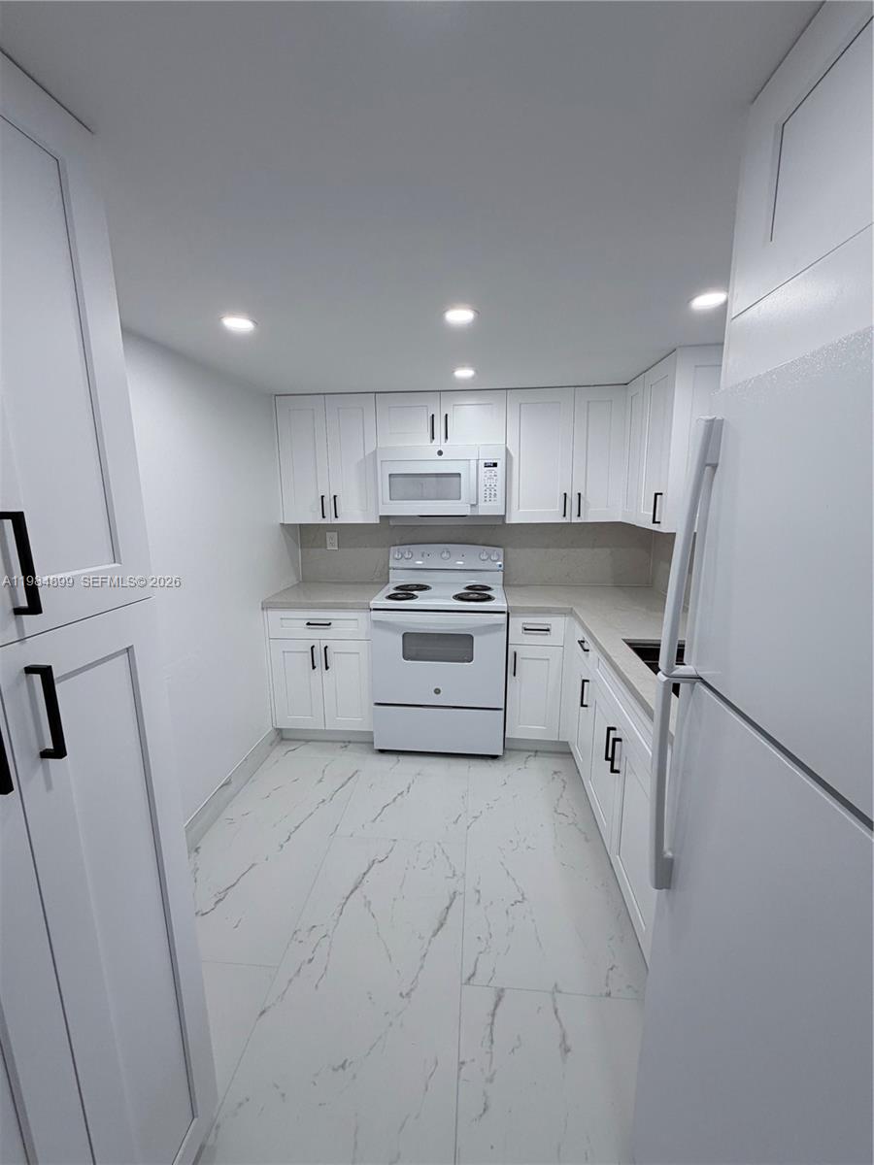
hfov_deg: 85.7
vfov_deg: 102.1
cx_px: 437
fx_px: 471
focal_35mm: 14
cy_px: 582
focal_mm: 2.22
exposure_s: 1/120
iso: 100
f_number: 2.2
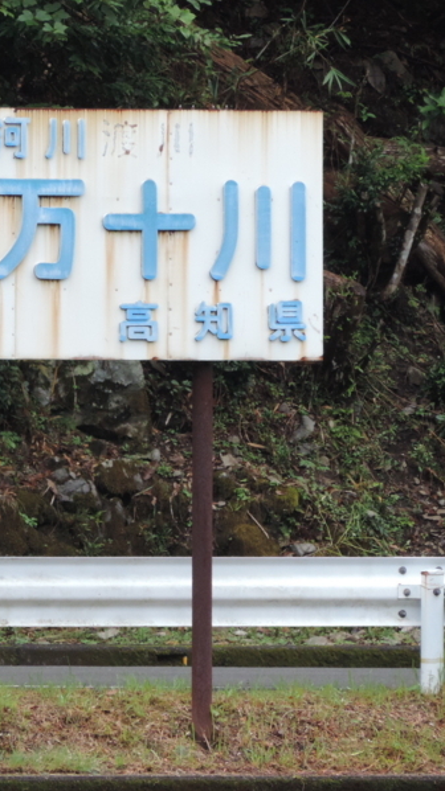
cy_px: 396
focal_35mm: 875
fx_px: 18371
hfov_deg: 1.4
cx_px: -1
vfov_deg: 2.5
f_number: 4.9
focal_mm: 107
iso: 400
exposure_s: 1/160
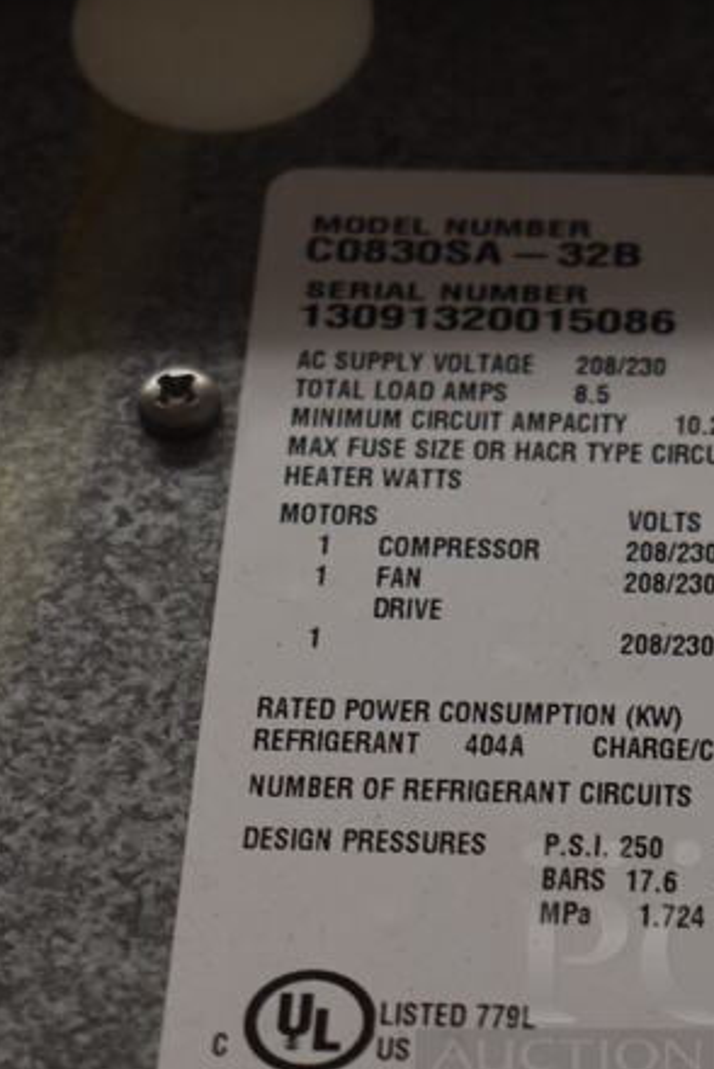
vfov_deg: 11.9
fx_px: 5080
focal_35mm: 171
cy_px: 954
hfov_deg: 8.0
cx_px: 687
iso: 400
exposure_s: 1/60
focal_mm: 55
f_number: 7.1
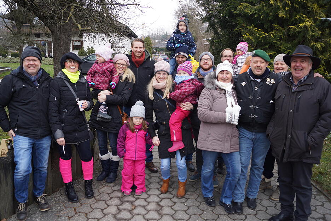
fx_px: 248
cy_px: 110
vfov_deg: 48.0
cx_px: 166
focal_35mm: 27
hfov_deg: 67.4
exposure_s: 1/80
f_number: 4.5
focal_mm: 18
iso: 100
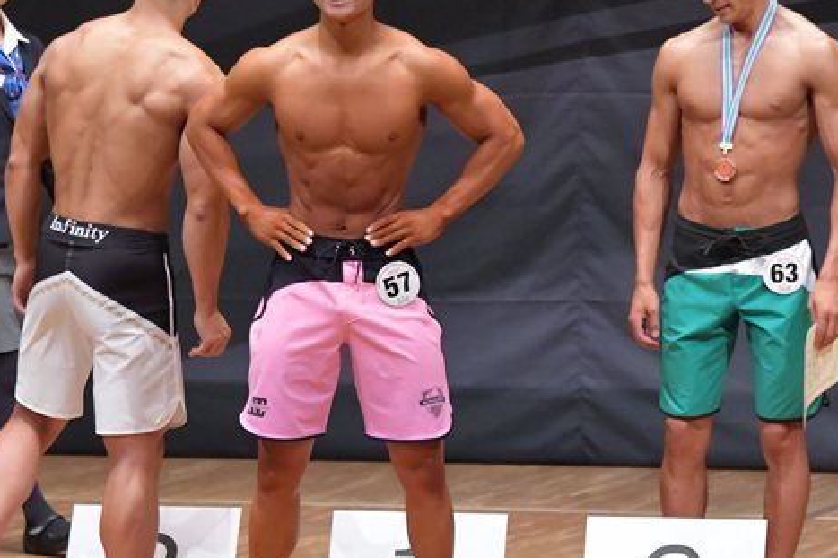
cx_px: 340
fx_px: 9842
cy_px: 271
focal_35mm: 423
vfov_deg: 3.2
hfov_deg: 4.9
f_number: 5.6
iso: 8000
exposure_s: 1/400
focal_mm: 170
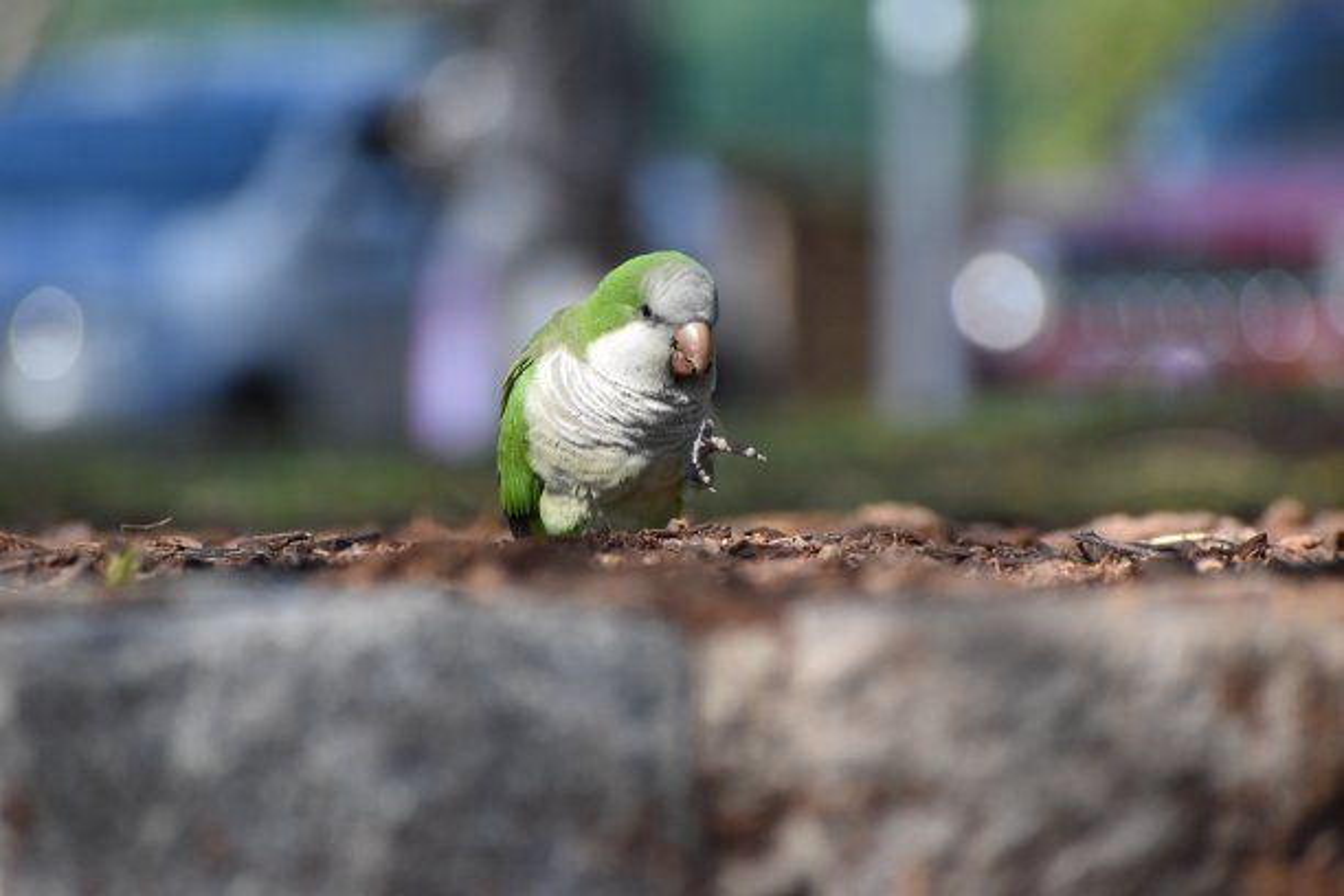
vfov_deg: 3.1
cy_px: 448
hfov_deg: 4.6
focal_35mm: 450
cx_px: 672
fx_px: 16799
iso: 1250
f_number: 7.1
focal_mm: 300
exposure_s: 1/2000
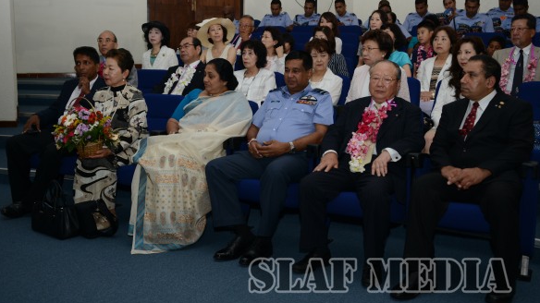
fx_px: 615
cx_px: 274
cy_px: 146
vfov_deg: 27.7
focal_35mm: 43
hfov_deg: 47.4
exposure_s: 1/50
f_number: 5.6
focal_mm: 40
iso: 640
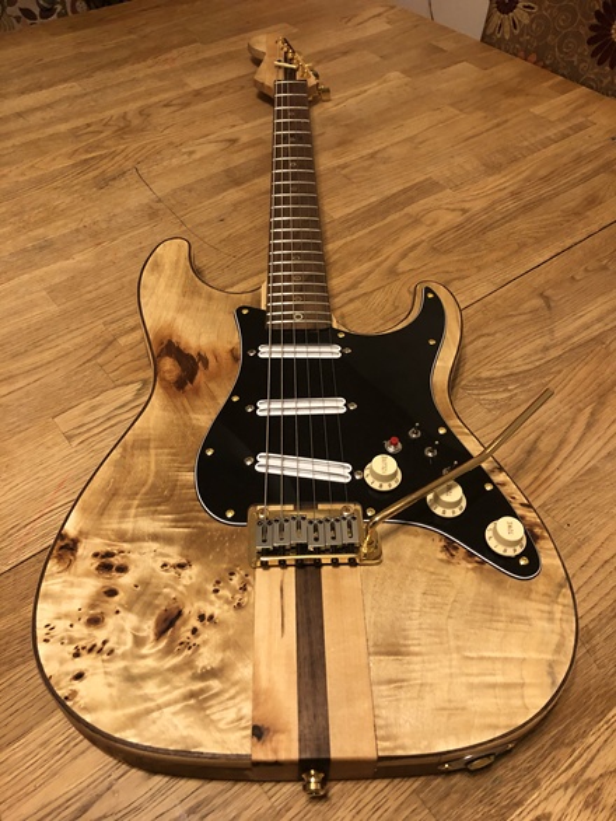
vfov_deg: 63.4
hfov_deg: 49.8
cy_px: 410
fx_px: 664
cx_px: 308
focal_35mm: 28
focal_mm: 3.99
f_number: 1.8
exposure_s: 1/15
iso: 100
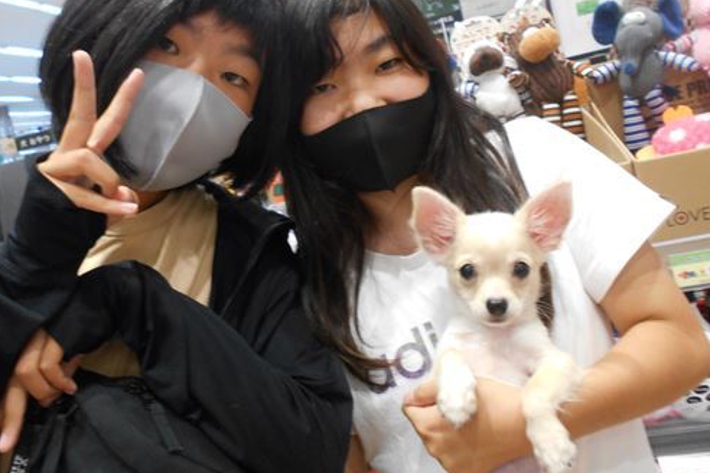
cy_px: 192
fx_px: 651
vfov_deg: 39.8
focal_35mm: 33
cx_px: 335
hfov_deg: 57.2
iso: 250
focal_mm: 4.6
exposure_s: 1/30
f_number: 3.2
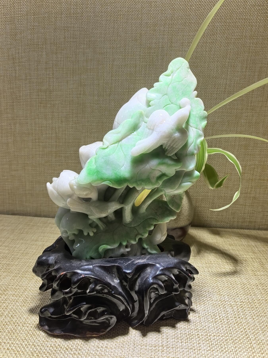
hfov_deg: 51.4
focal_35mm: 27
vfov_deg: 65.3
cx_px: 134
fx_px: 279
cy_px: 179
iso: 125
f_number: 4
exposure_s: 1/100
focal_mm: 6.98
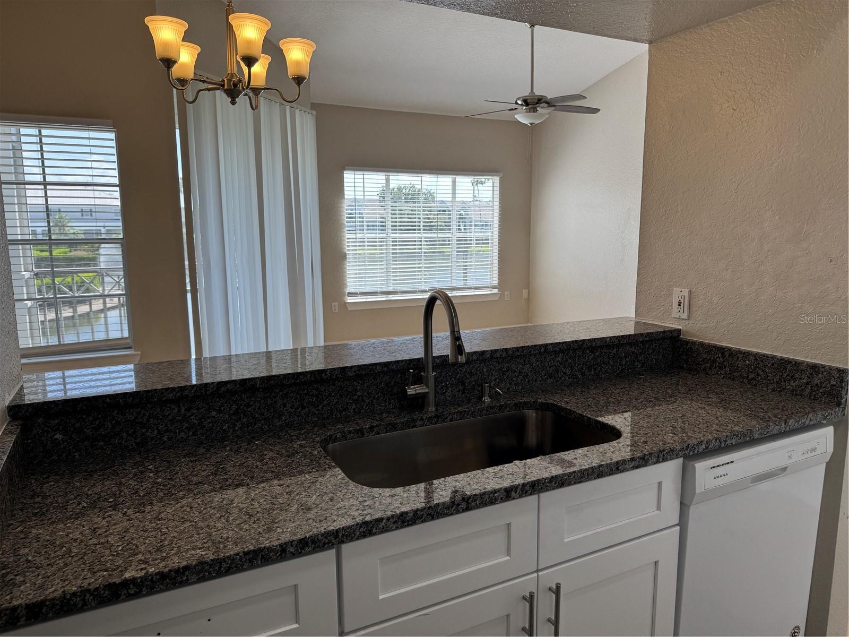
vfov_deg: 56.8
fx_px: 589
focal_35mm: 24
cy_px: 318
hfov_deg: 71.6
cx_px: 424
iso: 80
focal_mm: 6.76
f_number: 1.78
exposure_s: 1/394
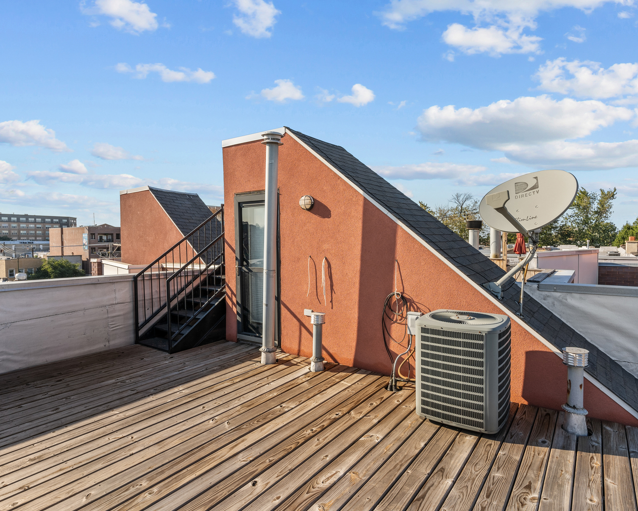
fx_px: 378
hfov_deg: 80.4
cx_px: 327
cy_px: 255
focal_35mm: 20
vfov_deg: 68.1
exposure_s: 1/250
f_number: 9
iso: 200
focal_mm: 17
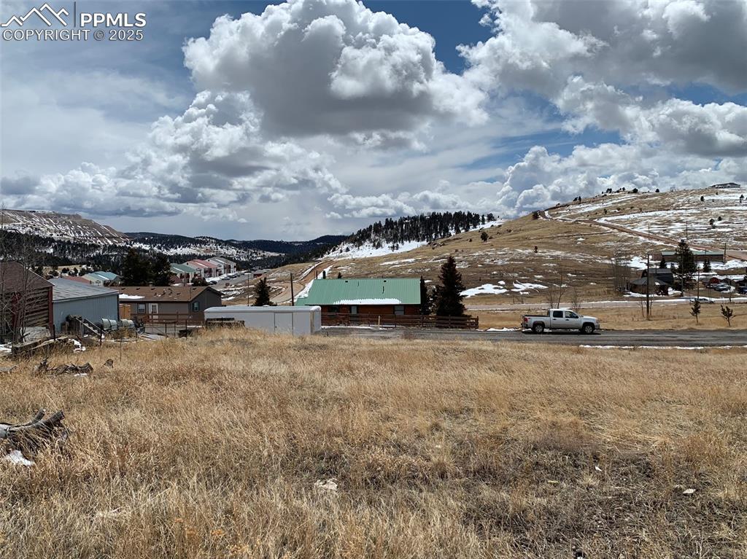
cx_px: 374
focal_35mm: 26
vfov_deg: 53.0
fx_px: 561
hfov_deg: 67.3
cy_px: 280
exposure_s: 1/6452
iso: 25
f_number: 1.8
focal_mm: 4.25
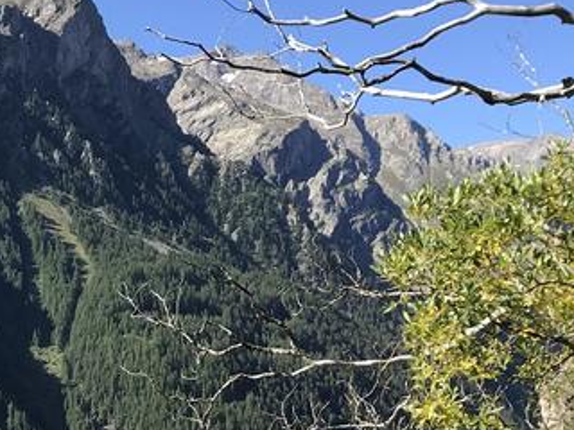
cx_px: 75
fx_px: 1161
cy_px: 400
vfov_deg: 20.5
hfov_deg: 27.0
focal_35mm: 70
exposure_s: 1/939
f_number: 1.8
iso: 20
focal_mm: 3.99
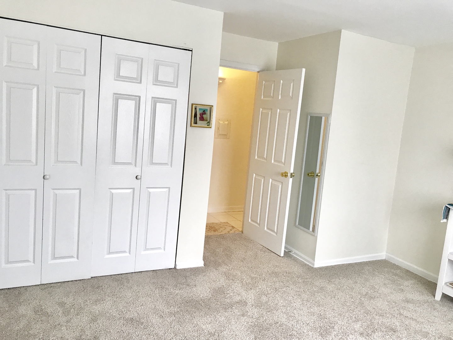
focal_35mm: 28
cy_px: 170
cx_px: 226
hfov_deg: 63.4
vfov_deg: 49.7
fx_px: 366
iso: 25
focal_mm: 3.99
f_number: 1.8
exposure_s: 1/30
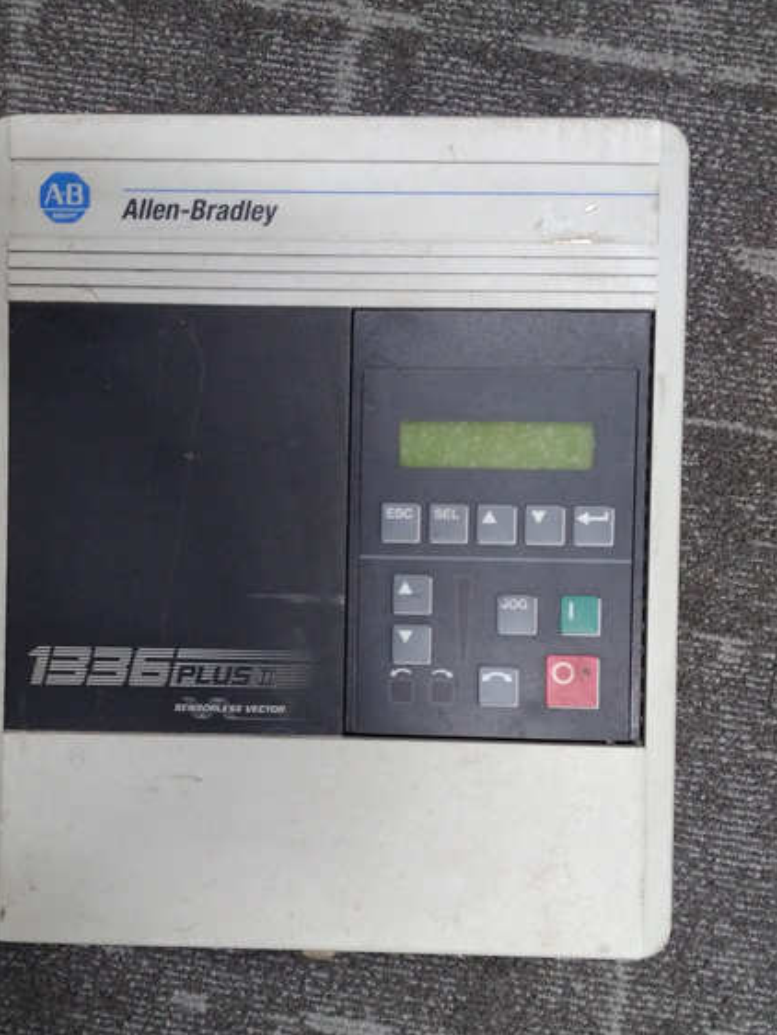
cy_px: 564
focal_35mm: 32
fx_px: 957
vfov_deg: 56.7
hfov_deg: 44.1
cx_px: 339
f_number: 2
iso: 472
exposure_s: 1/33
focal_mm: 3.79
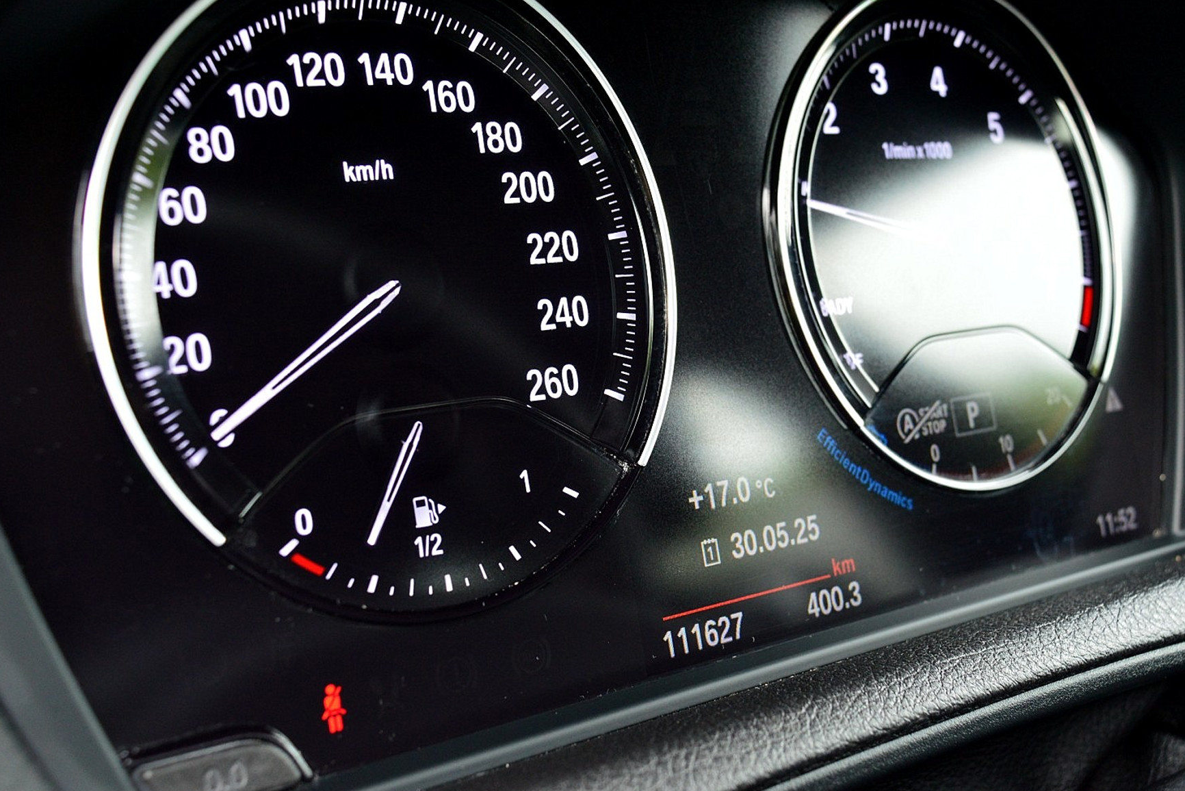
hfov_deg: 38.5
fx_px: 1697
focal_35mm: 52
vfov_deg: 26.2
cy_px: 367
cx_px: 638
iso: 800
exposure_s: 1/60
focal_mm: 31
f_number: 7.1
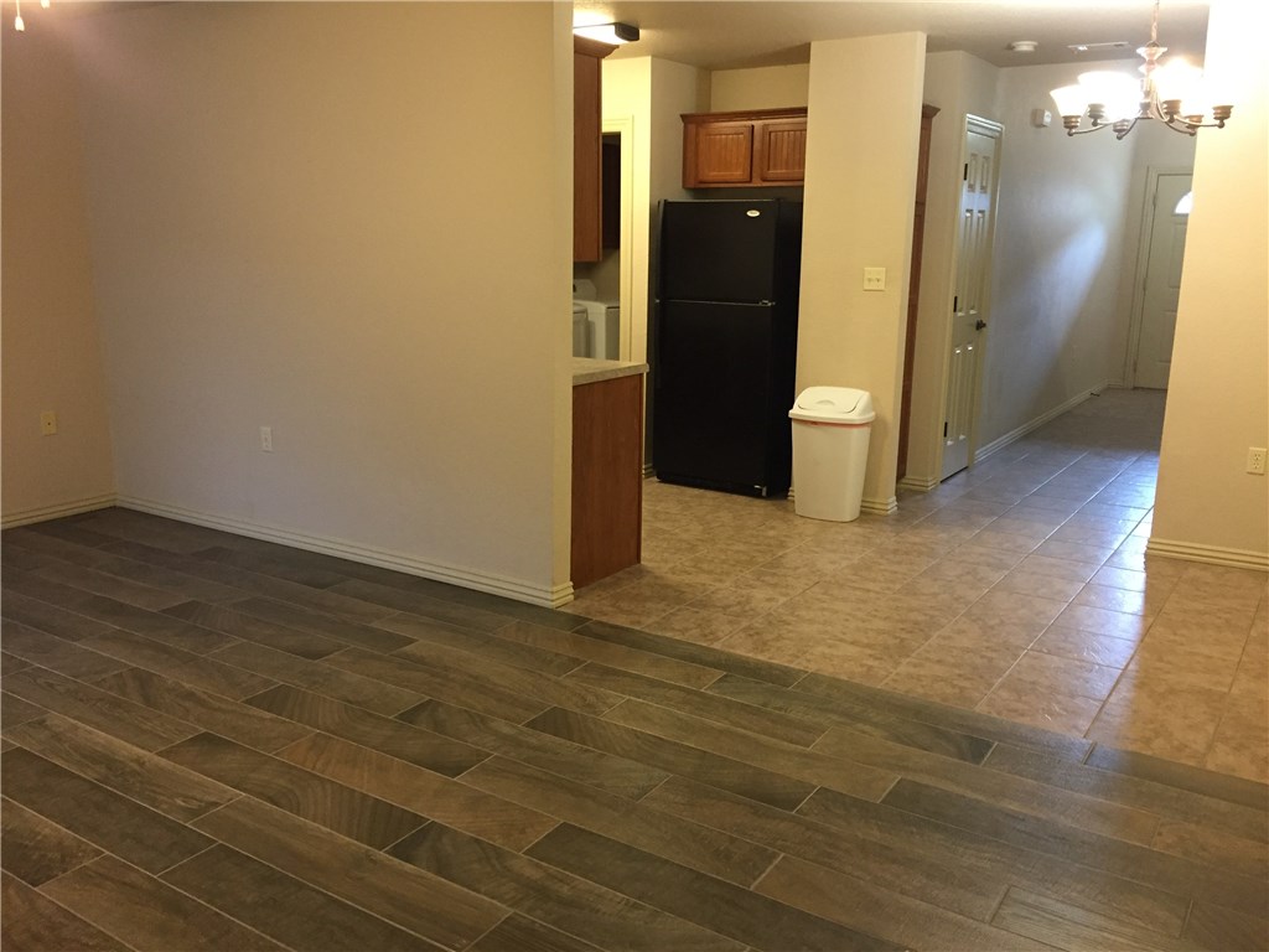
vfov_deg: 48.2
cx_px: 634
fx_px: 1063
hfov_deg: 61.7
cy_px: 476
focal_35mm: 29
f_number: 2.2
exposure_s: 1/30
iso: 200
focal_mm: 4.15
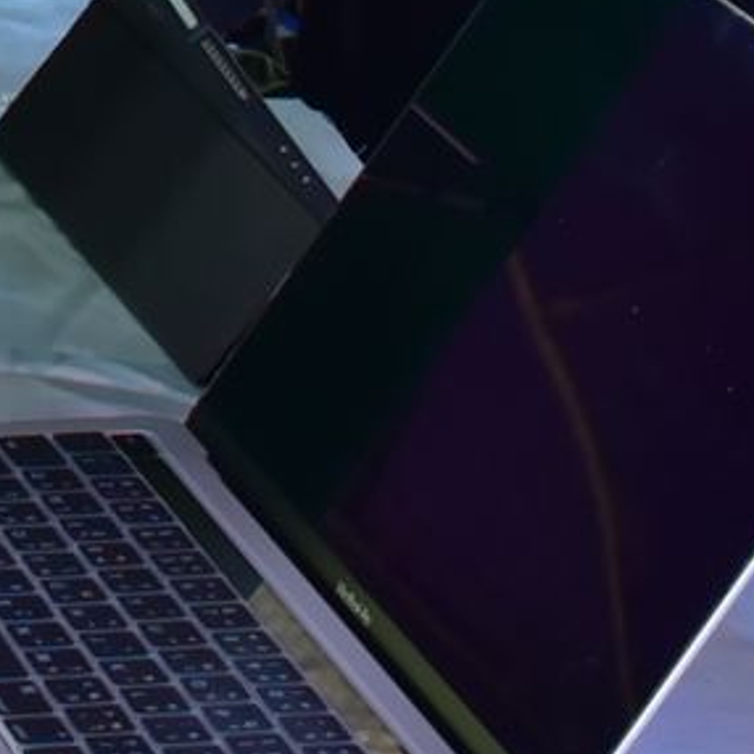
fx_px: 5126
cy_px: -787
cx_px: -554
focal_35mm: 208
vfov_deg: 8.0
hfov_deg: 8.1
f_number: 5.6
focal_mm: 28
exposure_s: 1/160
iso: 1250
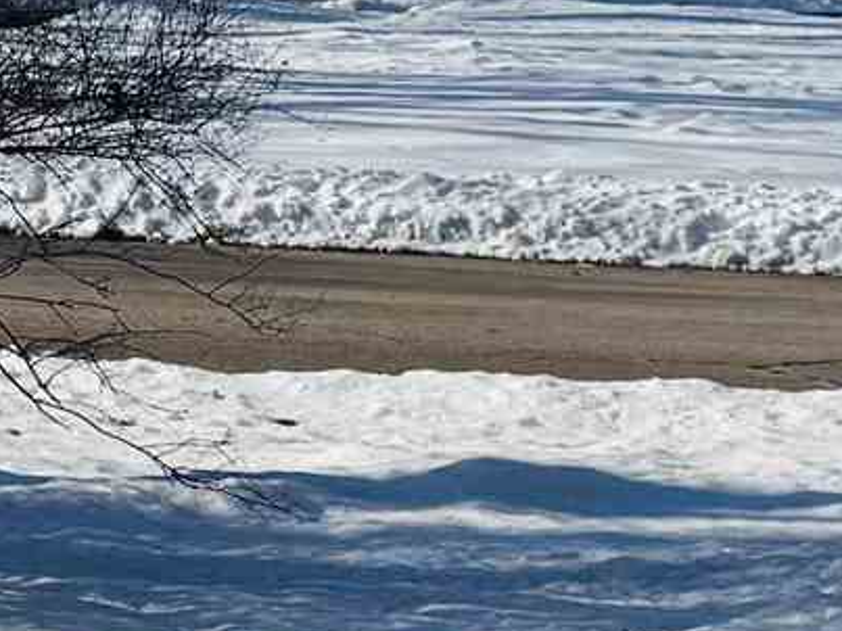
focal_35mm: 183
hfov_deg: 10.1
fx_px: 4450
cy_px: 125
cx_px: -775
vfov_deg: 8.1
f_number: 1.78
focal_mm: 6.76
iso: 80
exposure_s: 1/12346
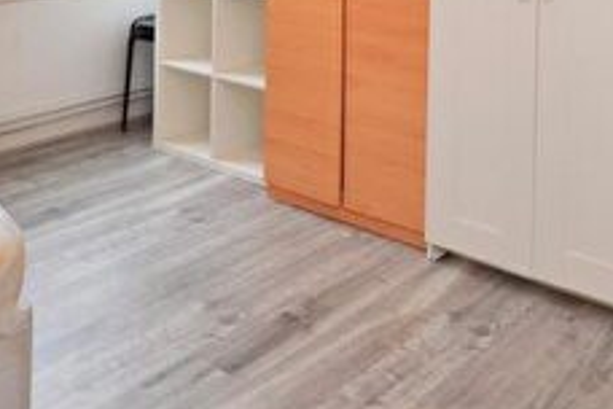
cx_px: 441
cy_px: -144
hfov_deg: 41.8
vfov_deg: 24.8
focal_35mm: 46
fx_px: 783
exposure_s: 1/80
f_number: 4.5
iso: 400
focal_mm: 10
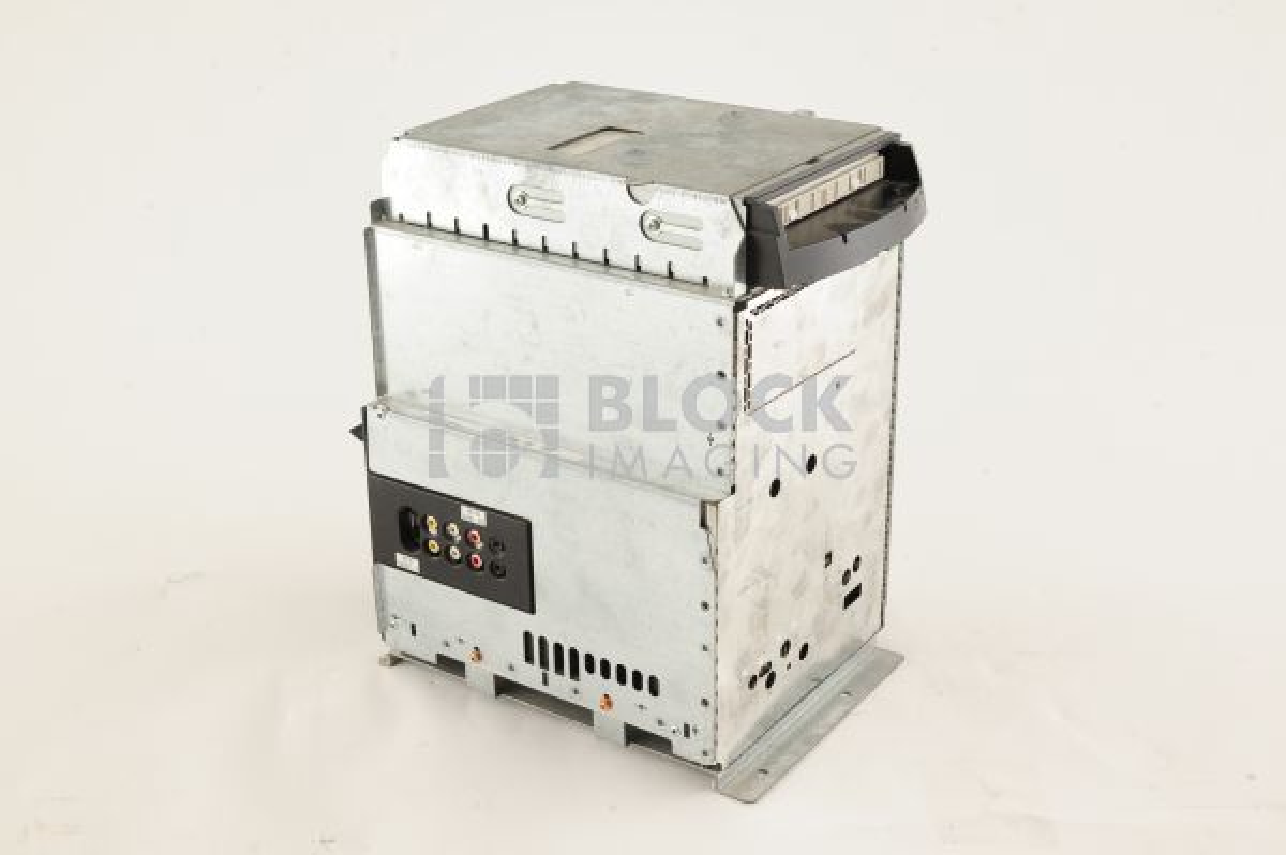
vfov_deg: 26.9
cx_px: 643
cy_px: 428
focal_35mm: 50
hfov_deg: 39.6
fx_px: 1785
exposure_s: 1/125
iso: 1600
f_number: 11
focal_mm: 50
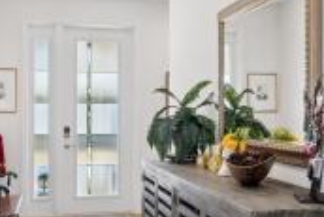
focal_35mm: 47
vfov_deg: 28.7
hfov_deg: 41.8
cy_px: 115
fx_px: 423
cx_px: 145
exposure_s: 1/20
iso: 200
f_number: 9
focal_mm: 12
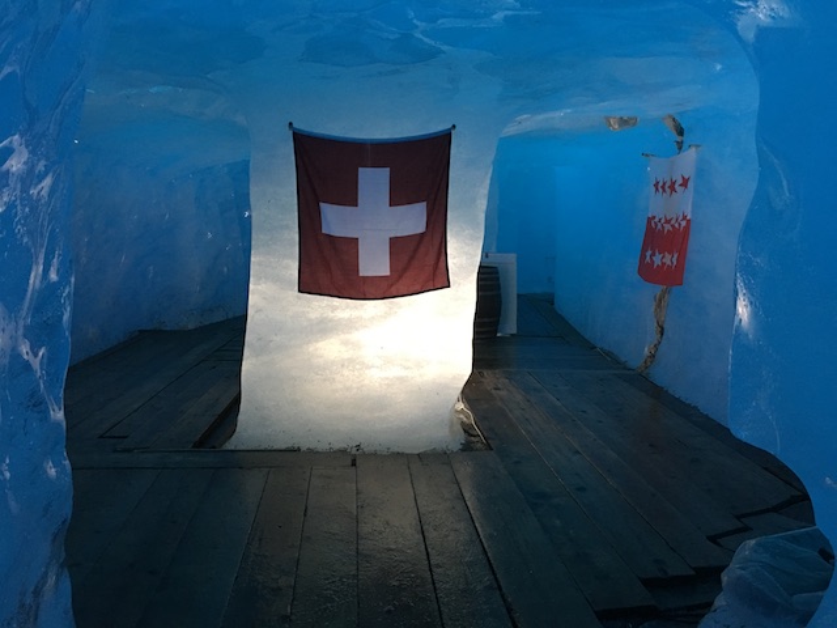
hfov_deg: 61.7
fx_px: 701
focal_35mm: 29
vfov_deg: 48.2
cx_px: 418
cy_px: 314
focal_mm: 4.15
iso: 160
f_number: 2.2
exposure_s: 1/8
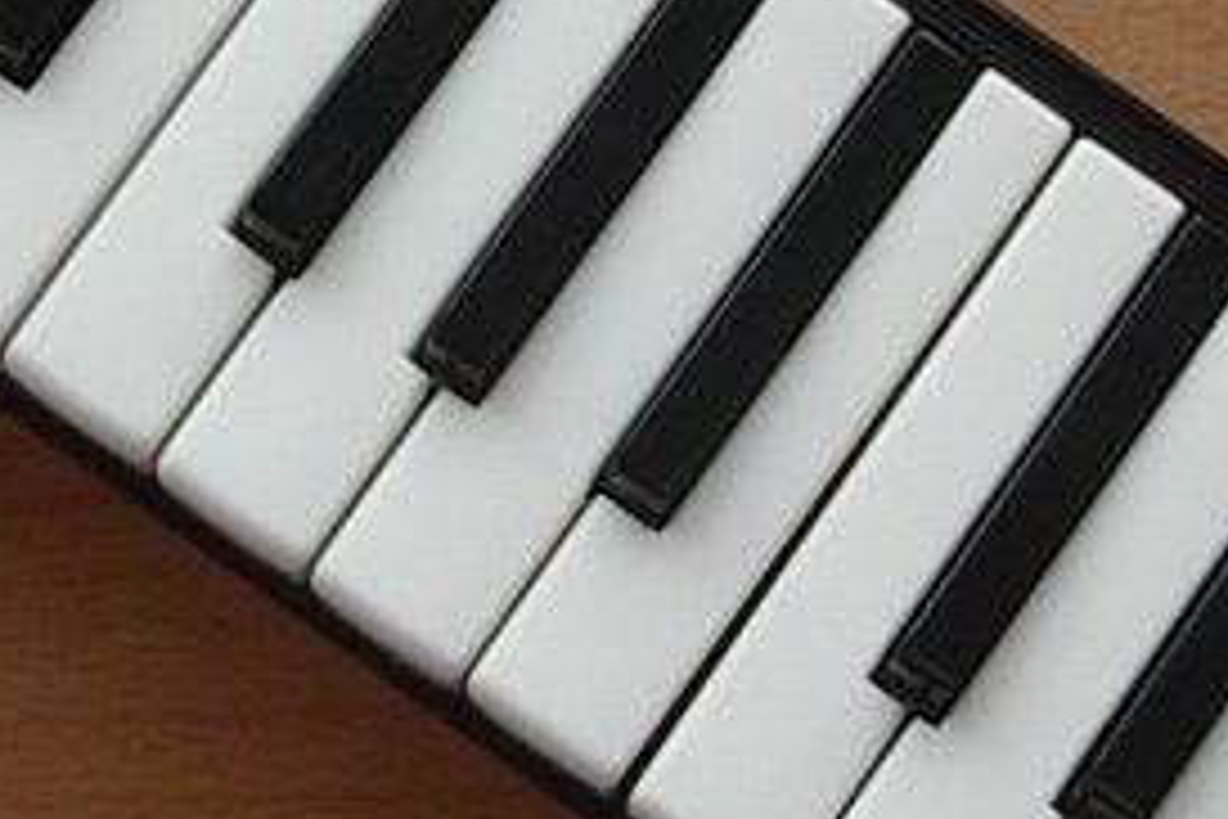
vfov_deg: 9.5
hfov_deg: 14.1
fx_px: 4946
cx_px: 468
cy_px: 248
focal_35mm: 145
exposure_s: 1/125
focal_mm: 5.8
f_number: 2.6
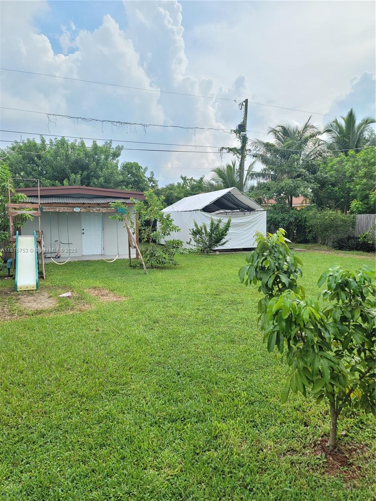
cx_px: 188
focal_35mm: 25
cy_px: 250
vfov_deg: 69.4
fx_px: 362
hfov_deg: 54.9
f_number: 1.8
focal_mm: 7
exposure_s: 1/312
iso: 20
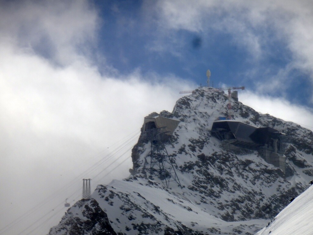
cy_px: 118
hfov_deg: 6.8
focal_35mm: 290
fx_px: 2622
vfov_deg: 5.1
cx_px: 156
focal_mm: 49.49
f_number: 6.3
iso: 80
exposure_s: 1/1000
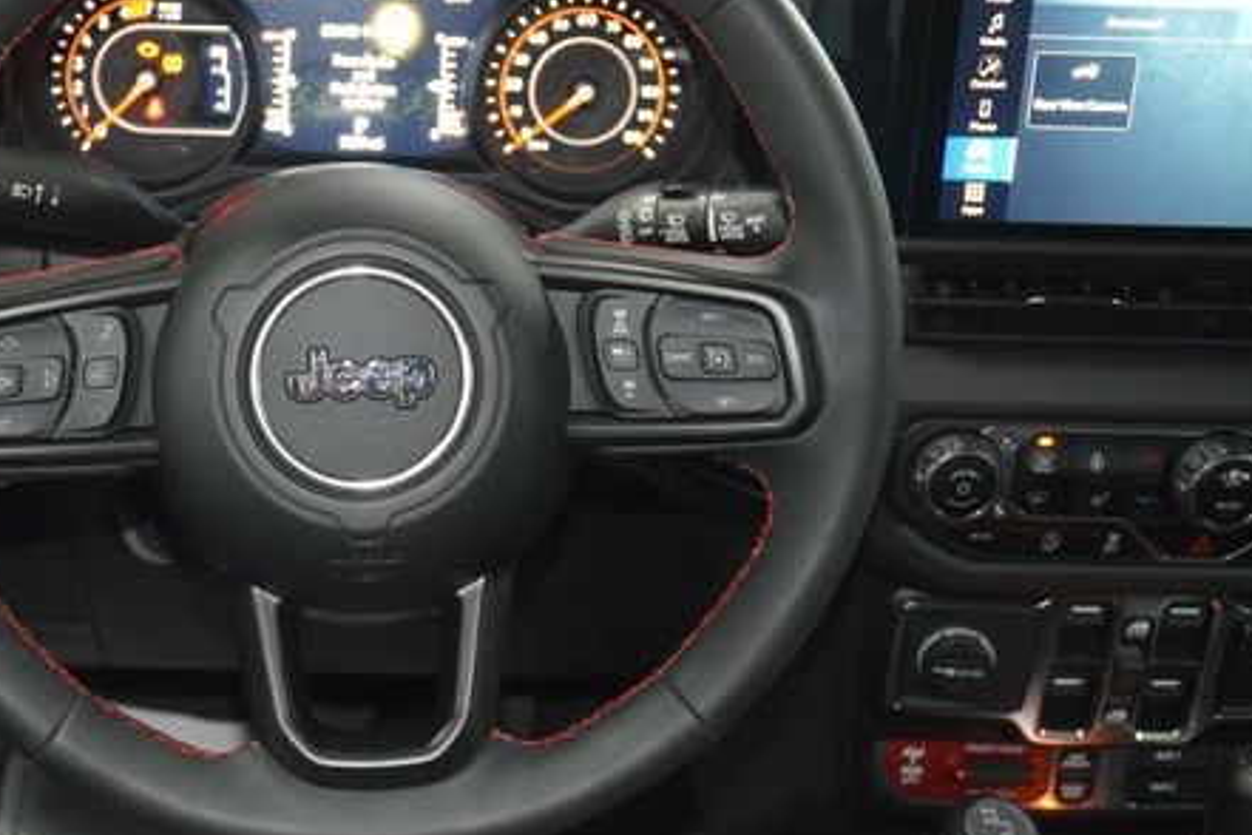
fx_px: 2042
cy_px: 348
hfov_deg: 33.6
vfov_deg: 23.1
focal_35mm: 59
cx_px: 363
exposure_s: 1/25
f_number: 3.8
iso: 1800
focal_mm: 27
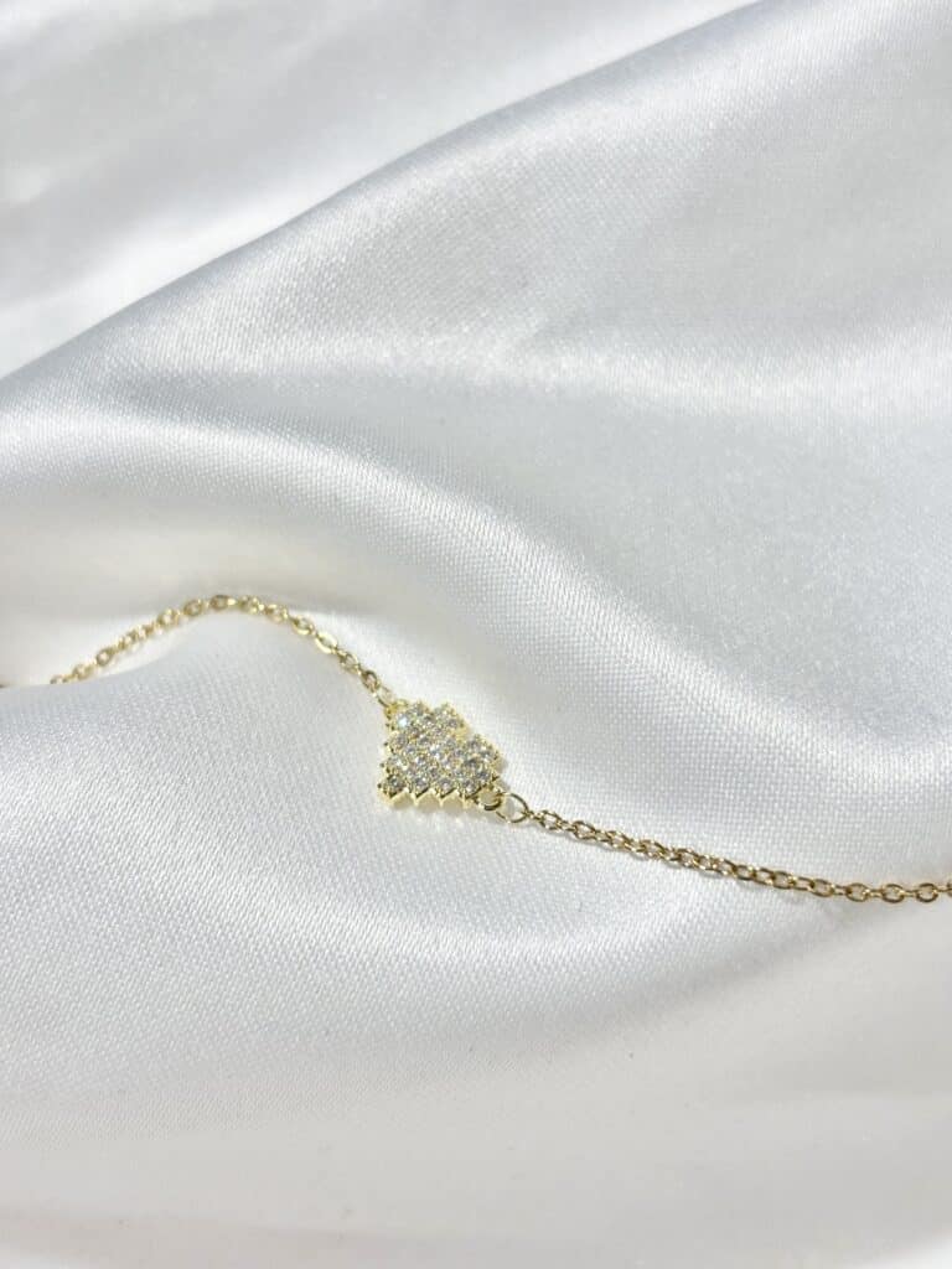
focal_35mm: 52
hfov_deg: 28.0
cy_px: 634
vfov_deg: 36.8
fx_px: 1907
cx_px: 476
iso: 32
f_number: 1.6
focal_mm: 5.96
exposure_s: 1/327
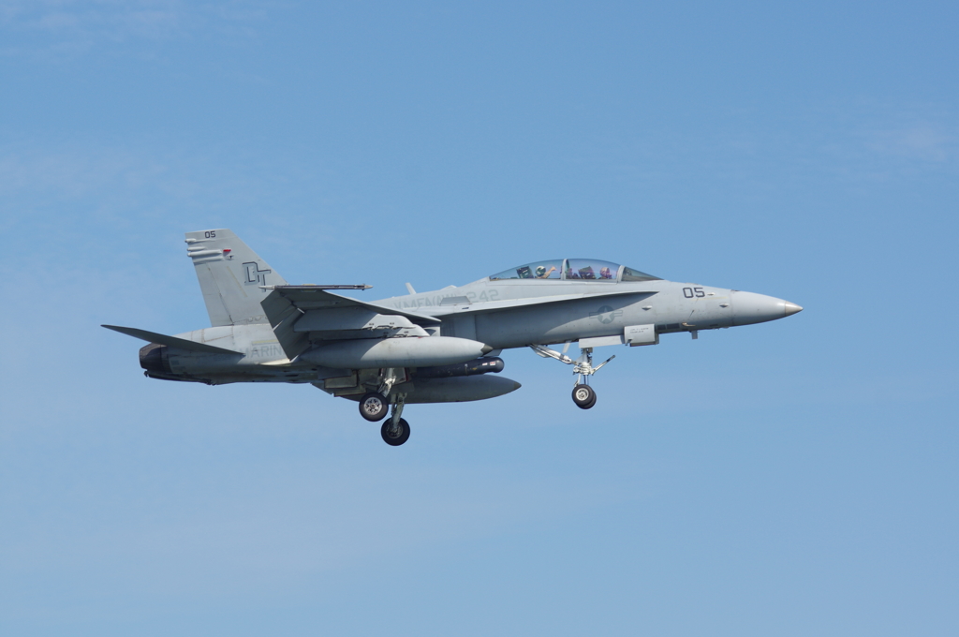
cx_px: 480
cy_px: 318
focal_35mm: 285
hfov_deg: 7.2
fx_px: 7582
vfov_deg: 4.8
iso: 200
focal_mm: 190
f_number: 7.1
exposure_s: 1/800
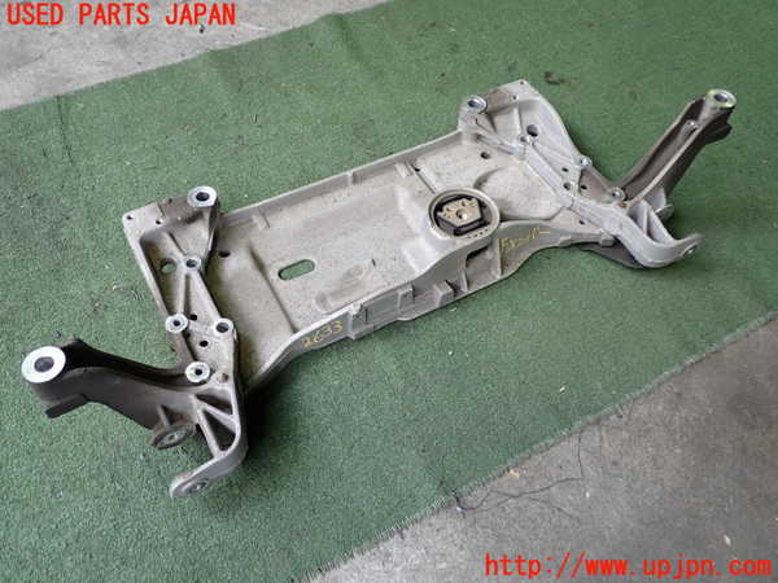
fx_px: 674
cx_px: 389
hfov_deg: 60.0
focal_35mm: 30
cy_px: 292
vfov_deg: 46.8
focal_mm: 5.4
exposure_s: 1/100
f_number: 2.3
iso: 200
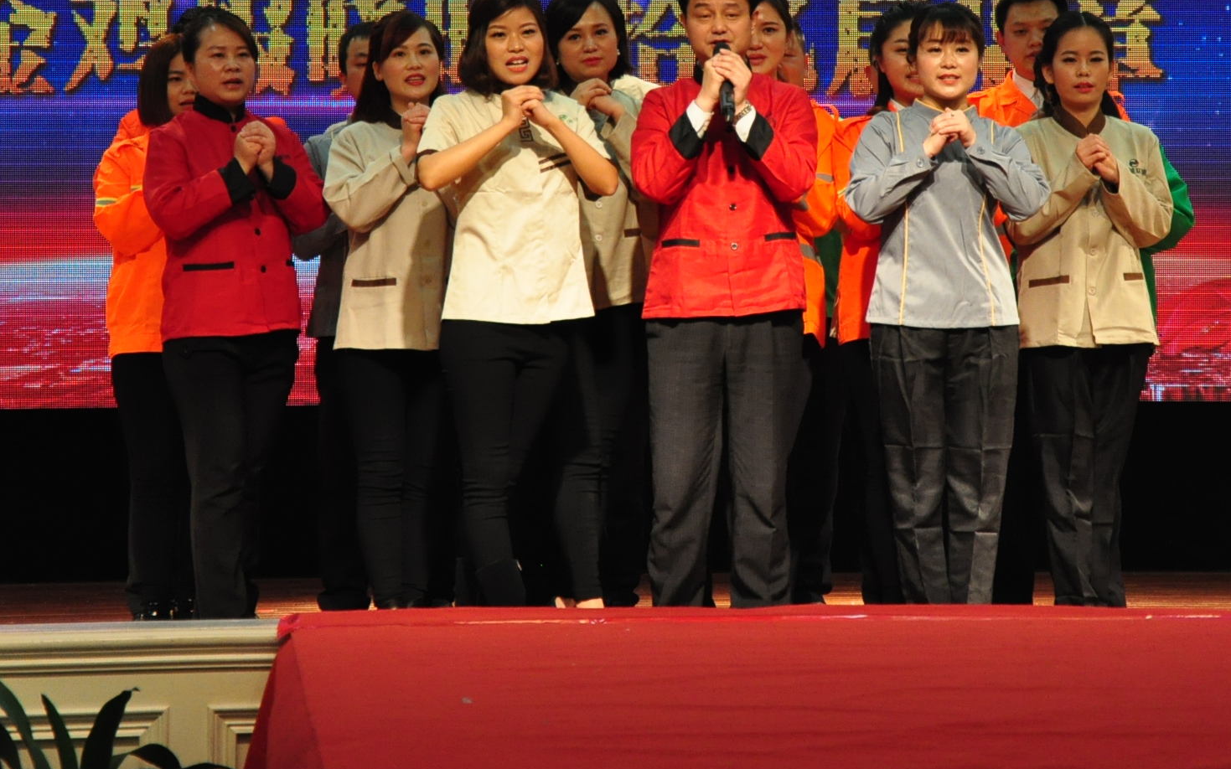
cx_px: 710
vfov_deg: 8.4
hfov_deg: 13.4
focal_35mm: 156
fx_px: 5233
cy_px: 185
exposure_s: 1/200
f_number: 5.3
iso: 1600
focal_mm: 70
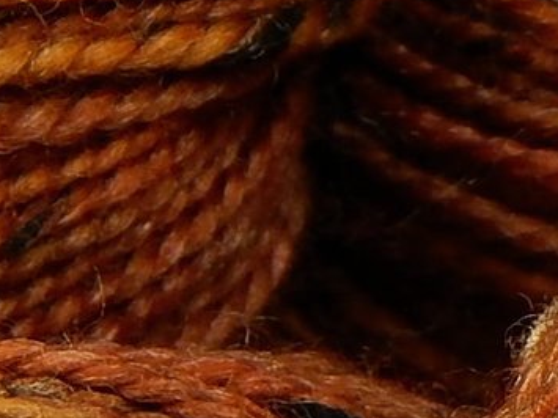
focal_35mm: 568
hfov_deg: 3.5
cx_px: 998
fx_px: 9153
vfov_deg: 2.6
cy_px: 203
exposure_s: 1/10
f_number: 4.5
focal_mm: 18.7
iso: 125
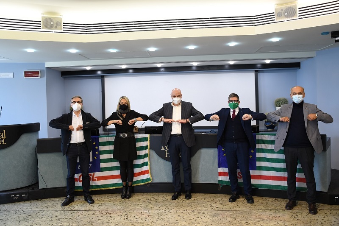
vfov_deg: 41.7
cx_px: 170
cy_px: 113
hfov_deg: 59.5
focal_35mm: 32
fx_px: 297
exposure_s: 1/30
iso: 400
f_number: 3.8
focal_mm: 21
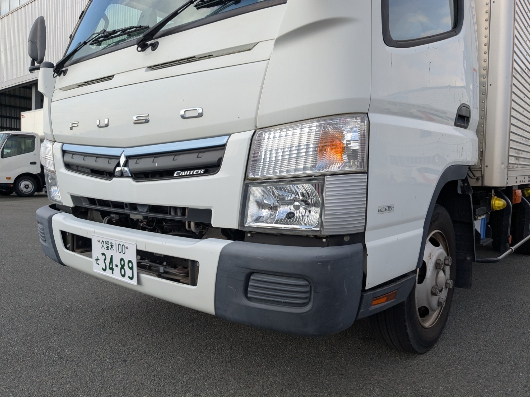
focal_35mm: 27
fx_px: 413
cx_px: 265
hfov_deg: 65.3
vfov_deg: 51.4
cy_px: 198
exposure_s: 1/1949
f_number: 1.73
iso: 56
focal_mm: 4.38
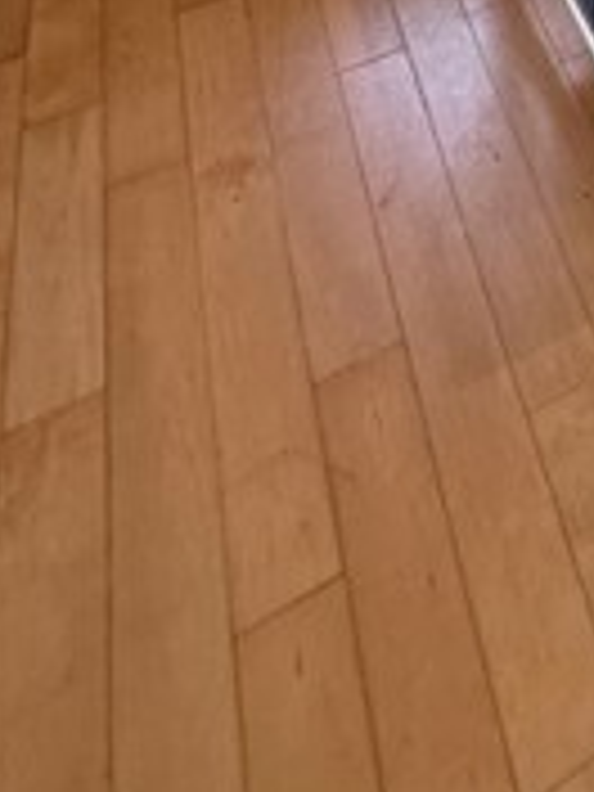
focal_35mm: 51
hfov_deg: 22.9
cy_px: -446
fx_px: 1167
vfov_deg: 25.8
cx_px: 900
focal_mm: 2.22
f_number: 2.2
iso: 320
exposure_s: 1/120
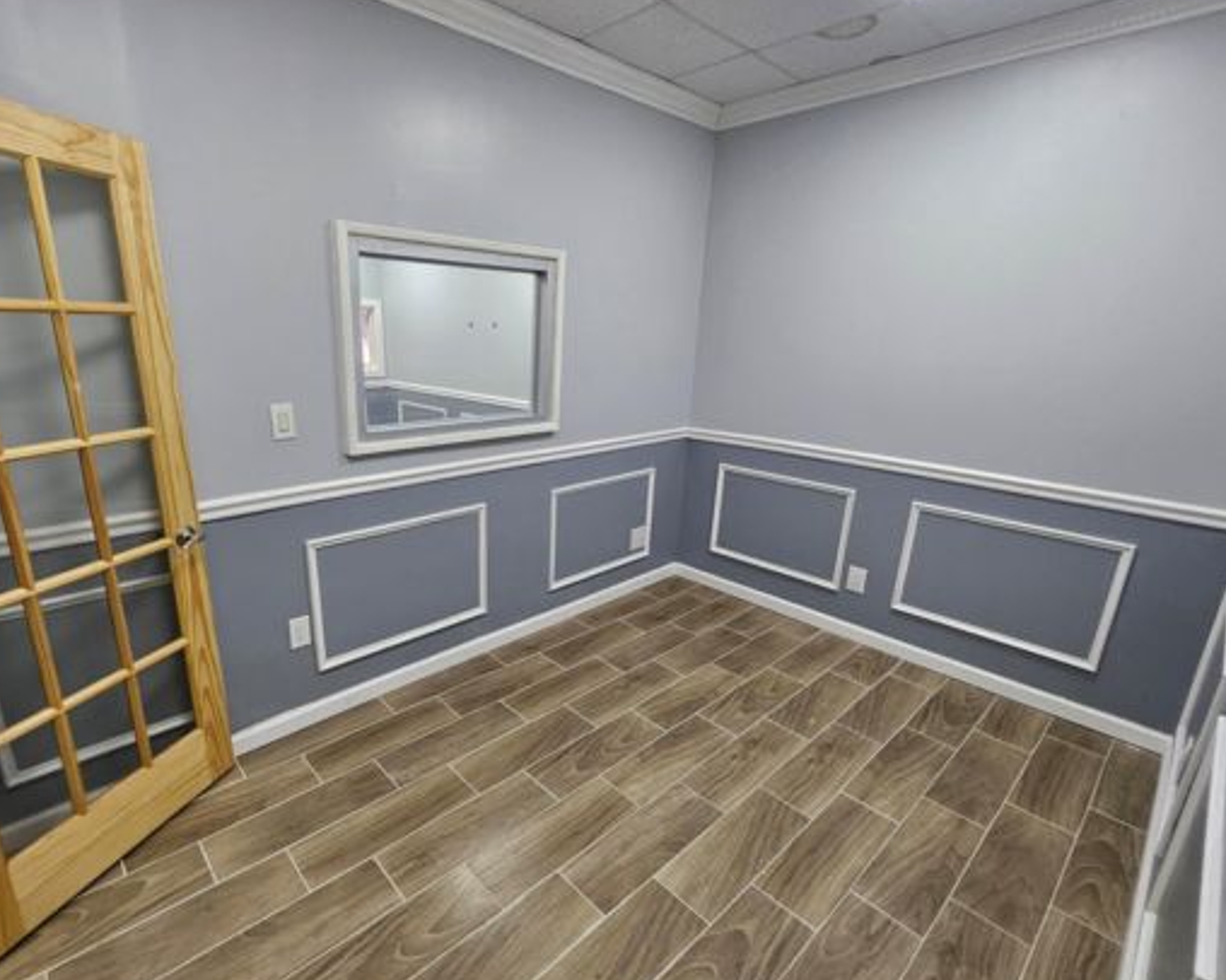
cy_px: 509
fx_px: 580
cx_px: 541
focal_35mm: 16
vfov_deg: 80.3
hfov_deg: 92.7
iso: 100
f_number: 2.2
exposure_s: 1/60
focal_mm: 1.7
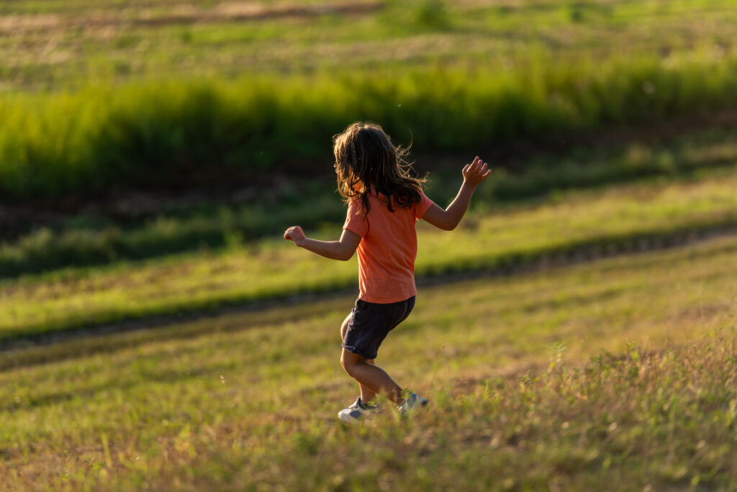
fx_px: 4097
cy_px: 246
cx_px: 368
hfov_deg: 10.3
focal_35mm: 200
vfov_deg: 6.9
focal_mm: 200
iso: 50
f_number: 4.5
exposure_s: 1/250
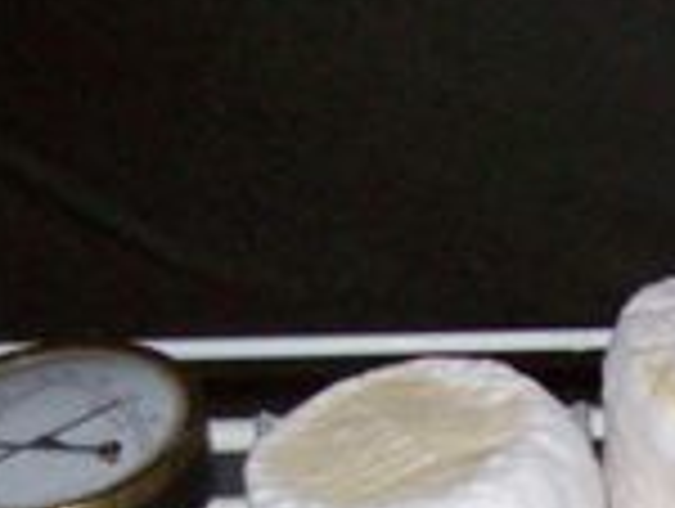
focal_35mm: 132
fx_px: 2578
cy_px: 892
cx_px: 706
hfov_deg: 14.6
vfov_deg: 10.6
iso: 200
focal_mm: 6
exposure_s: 1/64
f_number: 2.7
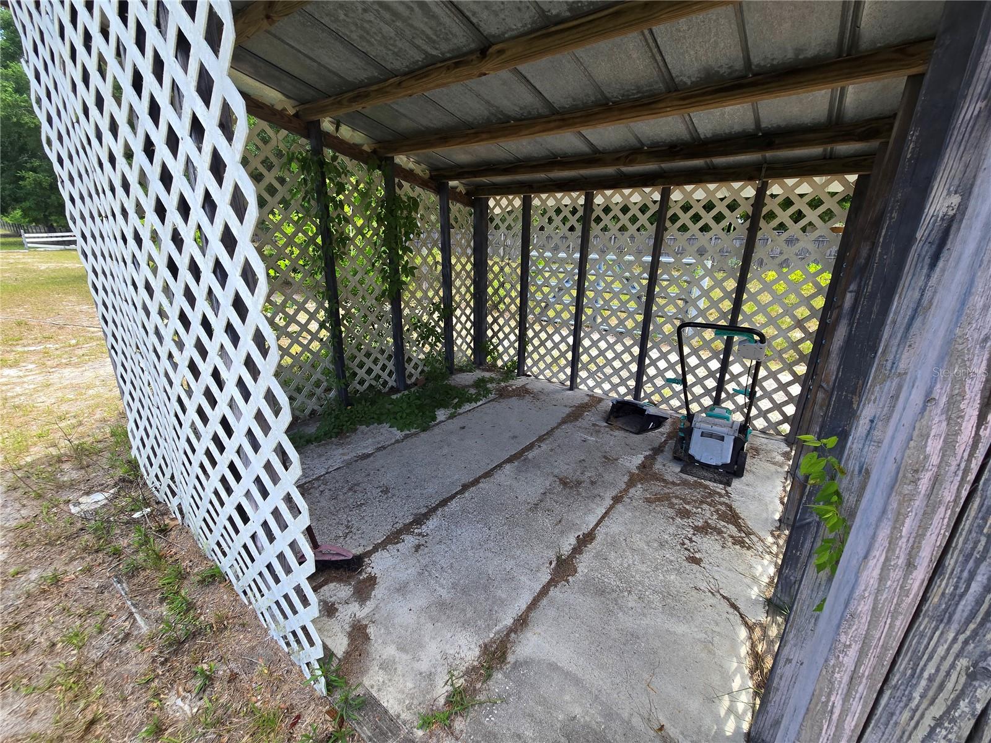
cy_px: 372
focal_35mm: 13
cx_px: 496
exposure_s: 1/309
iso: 50
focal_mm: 2.2
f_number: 2.2
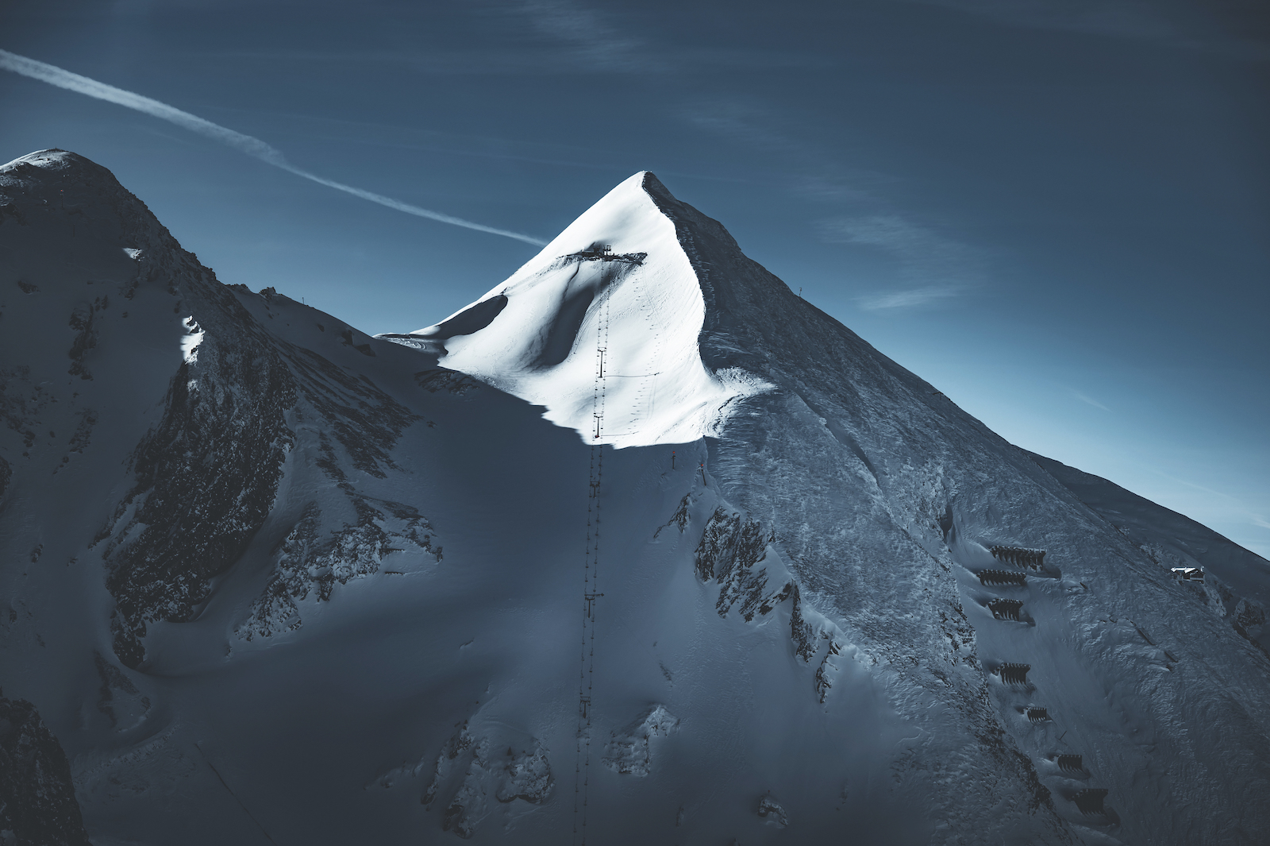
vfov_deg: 10.1
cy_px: 423
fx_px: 4760
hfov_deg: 15.2
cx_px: 635
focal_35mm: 135
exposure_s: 1/800
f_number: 7.1
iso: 100
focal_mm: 135
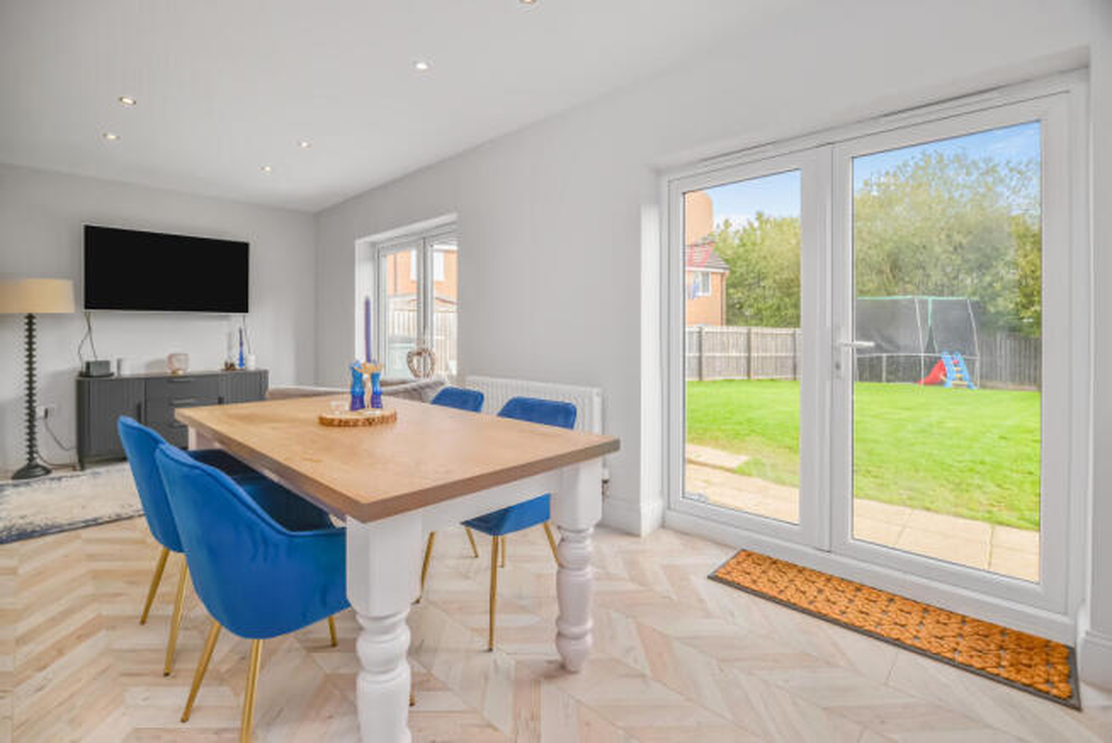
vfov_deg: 77.4
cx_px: 556
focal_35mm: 15
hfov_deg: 100.4
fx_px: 464
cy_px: 372
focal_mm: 15
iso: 100
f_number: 8
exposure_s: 1/50
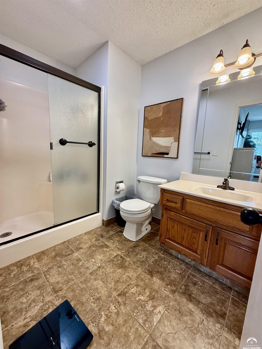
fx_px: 141
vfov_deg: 102.1
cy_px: 174
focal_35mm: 14
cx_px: 131
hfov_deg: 85.7
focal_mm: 2.22
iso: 200
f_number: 2.2
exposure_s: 1/120
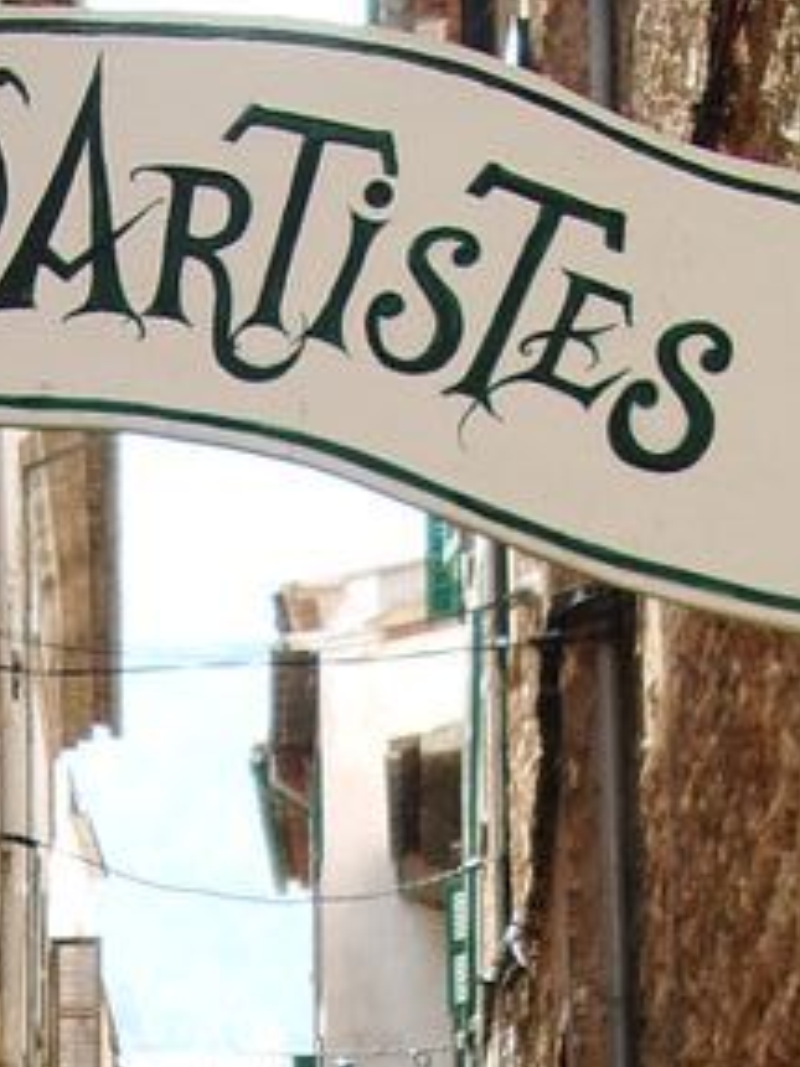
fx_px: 3855
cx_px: 100
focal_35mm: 125
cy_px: 1561
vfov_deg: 14.8
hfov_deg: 11.8
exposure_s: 1/160
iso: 50
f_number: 2.6
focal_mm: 5.8
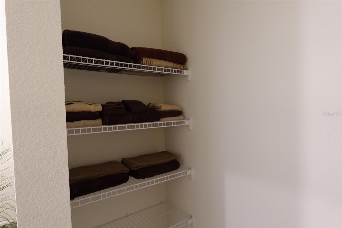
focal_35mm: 20
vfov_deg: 61.9
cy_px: 114
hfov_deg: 84.0
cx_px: 171
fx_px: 190
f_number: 2
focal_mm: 7.6
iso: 1000
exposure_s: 1/80
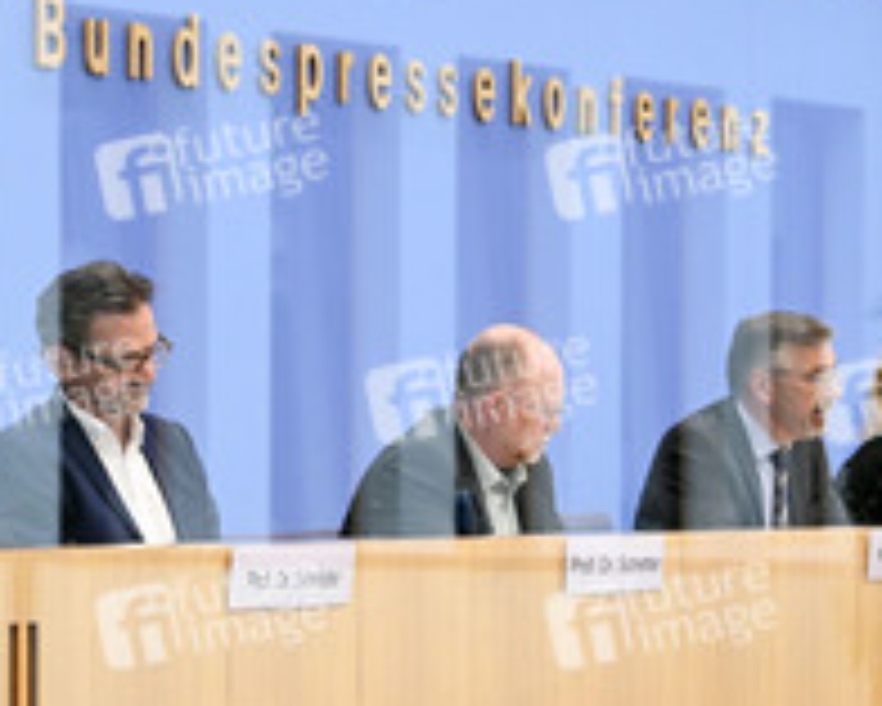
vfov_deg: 10.2
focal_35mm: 151
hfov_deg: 12.7
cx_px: 92
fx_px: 3944
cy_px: 504
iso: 4000
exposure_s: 1/400
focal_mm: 70
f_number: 6.3
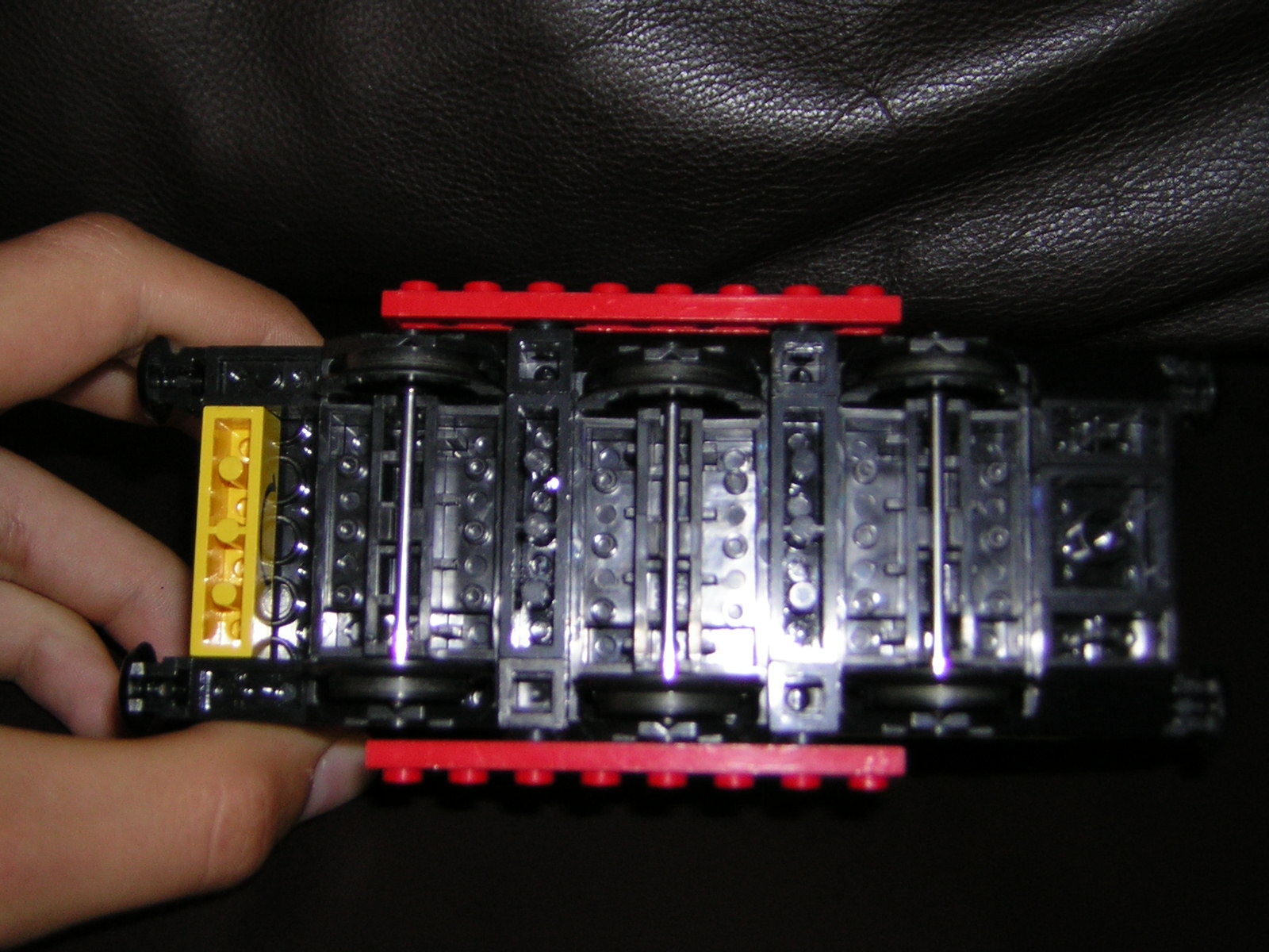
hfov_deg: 40.4
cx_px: 634
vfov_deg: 30.9
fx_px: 1723
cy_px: 476
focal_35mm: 47
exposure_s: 1/60.1
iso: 50
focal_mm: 6.1
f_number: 2.9
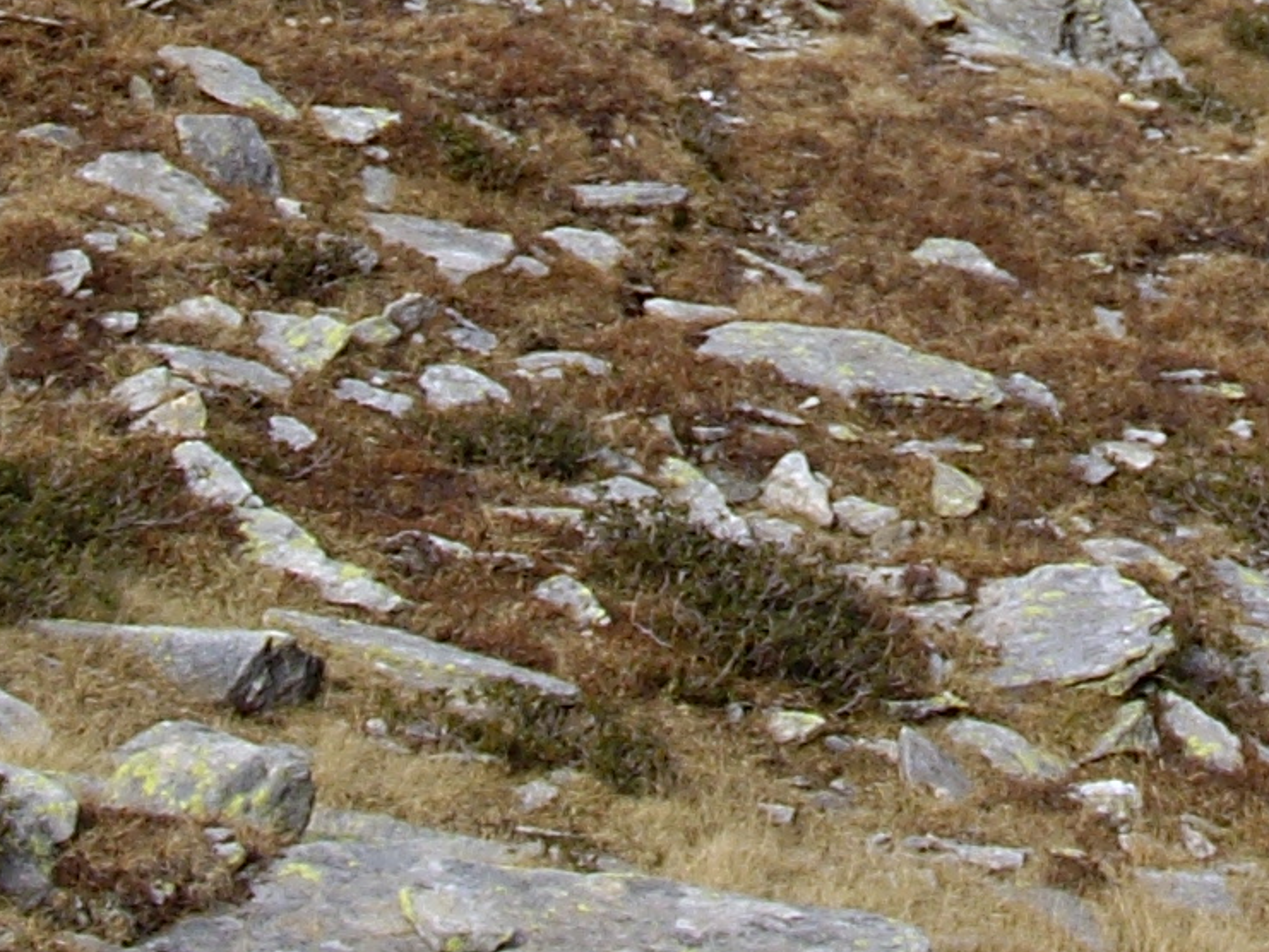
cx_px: 1415
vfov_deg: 7.7
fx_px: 6856
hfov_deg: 10.4
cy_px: -652
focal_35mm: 187
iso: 64
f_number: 8
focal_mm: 7.9
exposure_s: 1/80
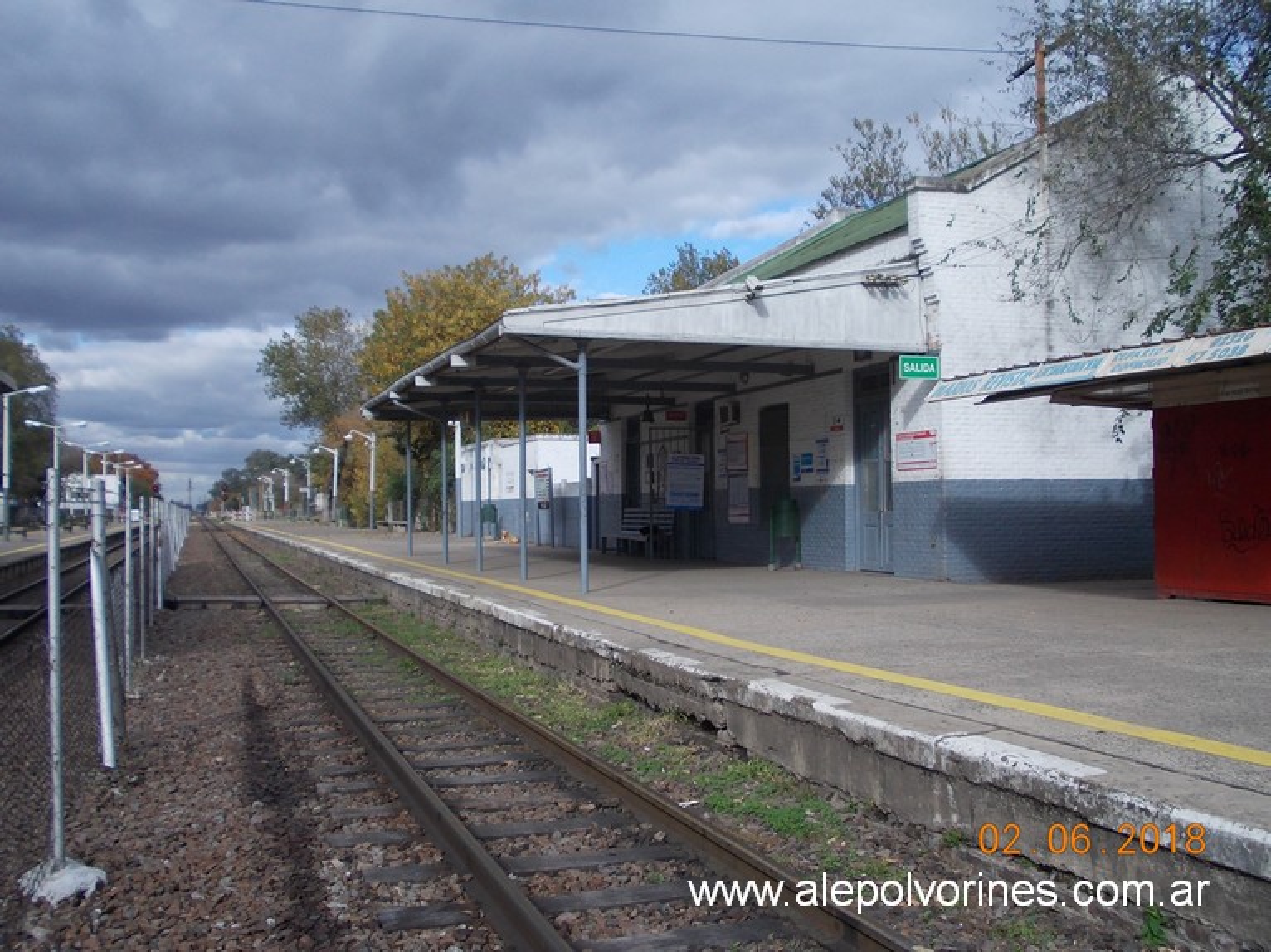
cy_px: 476
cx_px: 636
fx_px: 1395
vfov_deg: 37.7
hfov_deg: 49.0
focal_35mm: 38
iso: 80
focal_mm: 5.3
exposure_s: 1/250
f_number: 6.2
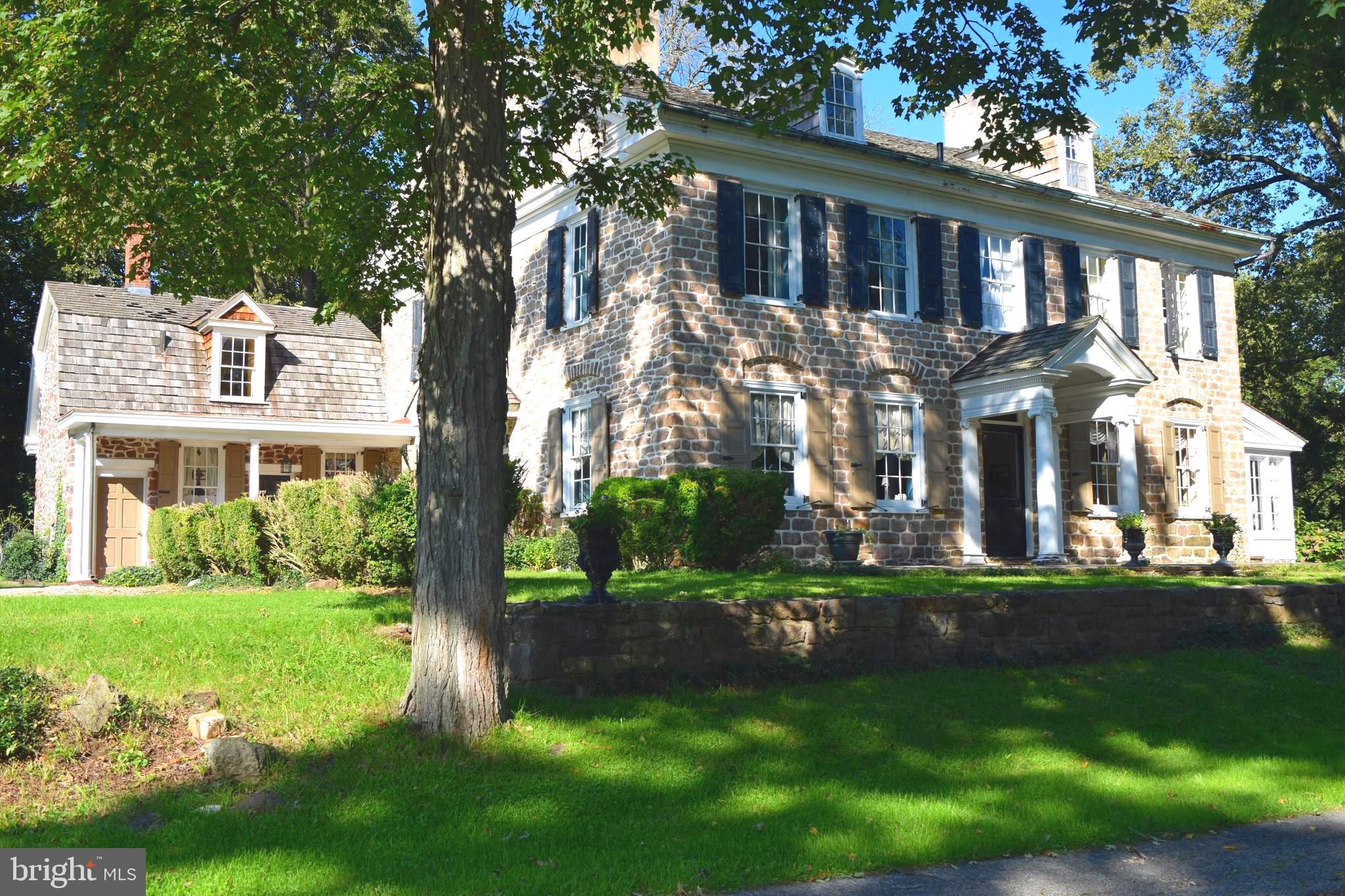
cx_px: 672
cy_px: 448
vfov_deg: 36.9
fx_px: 1345
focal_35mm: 36
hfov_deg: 53.1
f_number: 7.1
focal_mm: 24
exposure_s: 1/200
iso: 100
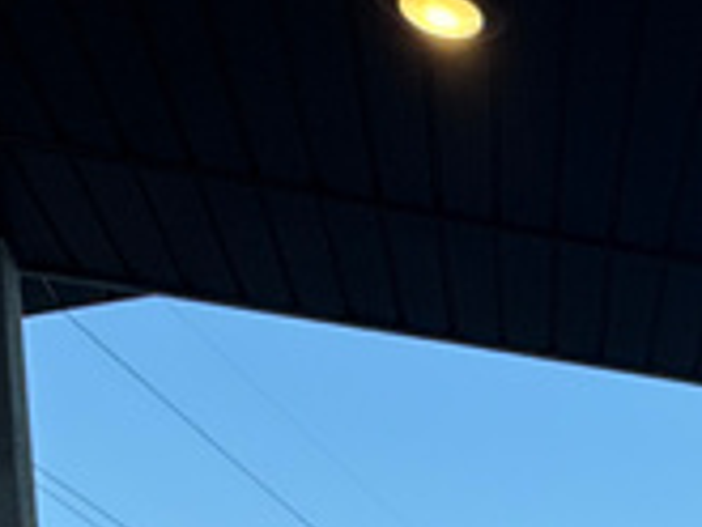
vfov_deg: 11.8
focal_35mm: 87
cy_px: 1445
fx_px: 1766
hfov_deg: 19.6
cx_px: 1042
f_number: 2.2
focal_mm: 2.22
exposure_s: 1/686
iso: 64
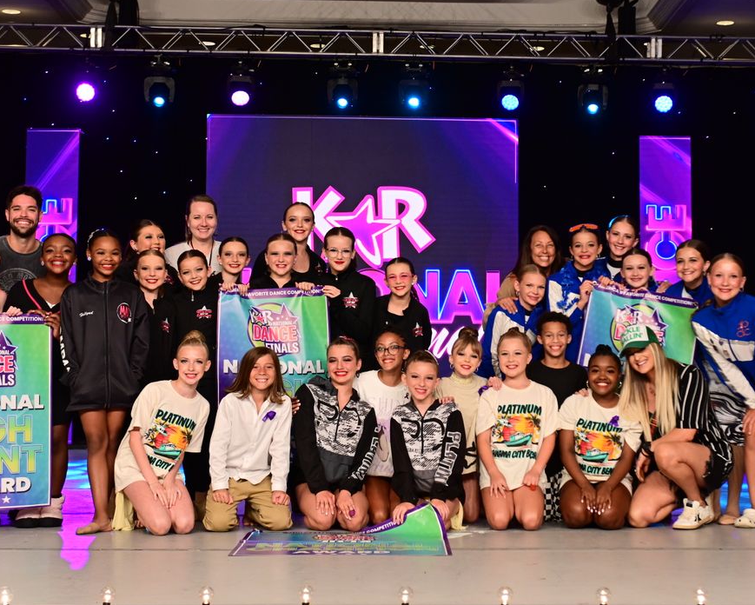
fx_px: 1520
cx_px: 448
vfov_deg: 22.5
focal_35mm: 68
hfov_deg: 27.8
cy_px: 236
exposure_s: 1/250
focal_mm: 42
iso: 1000
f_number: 3.5
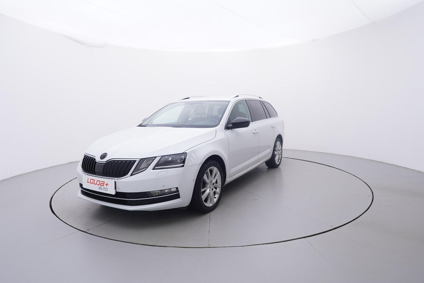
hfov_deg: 77.3
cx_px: 212
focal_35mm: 22
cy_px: 142
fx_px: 265
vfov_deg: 56.2
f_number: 5
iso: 200
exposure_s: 1/80
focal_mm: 15
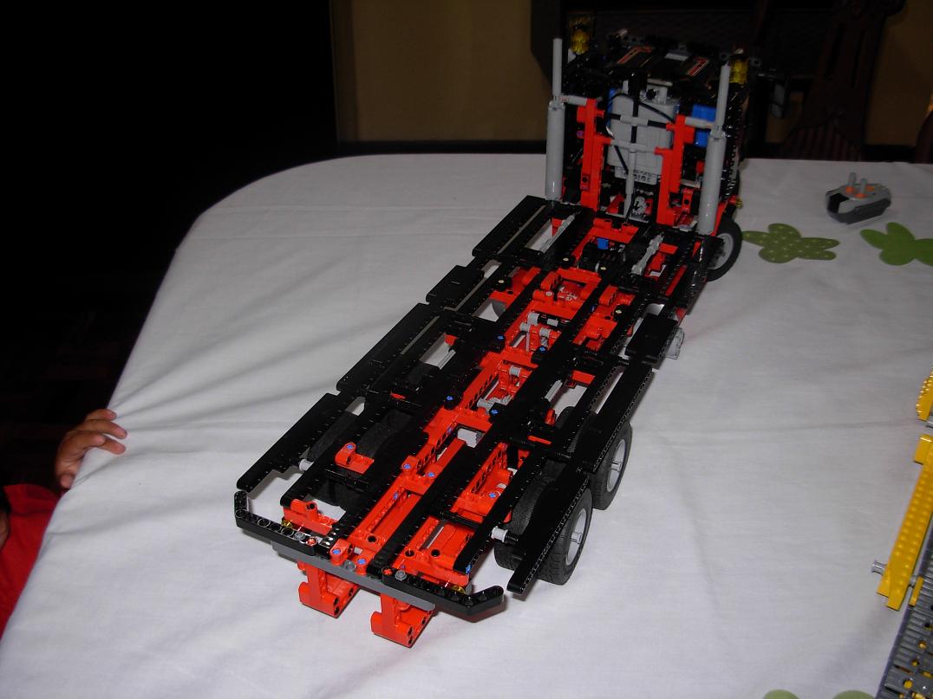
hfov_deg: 49.0
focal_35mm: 38
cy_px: 350
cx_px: 466
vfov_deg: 37.7
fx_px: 1024
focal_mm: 6.3
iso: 79
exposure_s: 1/22.6
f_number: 2.9
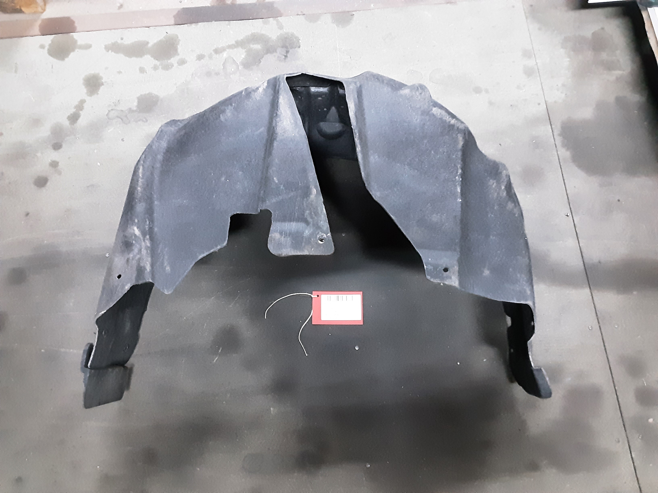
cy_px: 246
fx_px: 513
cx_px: 329
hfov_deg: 65.3
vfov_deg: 51.4
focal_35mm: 27
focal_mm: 2.91
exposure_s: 1/20
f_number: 1.9
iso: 800
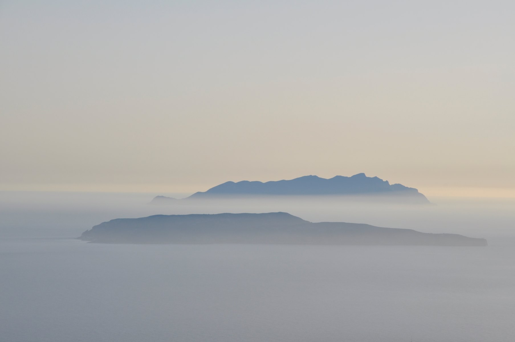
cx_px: 258
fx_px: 2250
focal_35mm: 158
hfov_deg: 13.1
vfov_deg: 8.7
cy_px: 171
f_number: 8
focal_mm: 105
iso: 200
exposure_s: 1/250
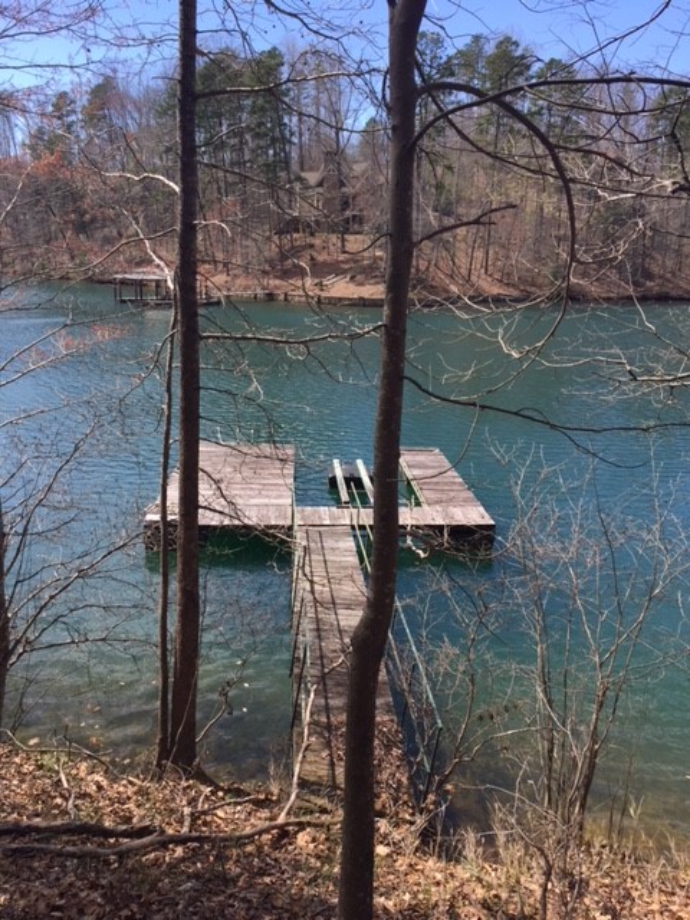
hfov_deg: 48.2
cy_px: 460
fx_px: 771
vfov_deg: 61.7
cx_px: 345
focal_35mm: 29
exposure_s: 1/824
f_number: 2.2
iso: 32
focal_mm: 4.15
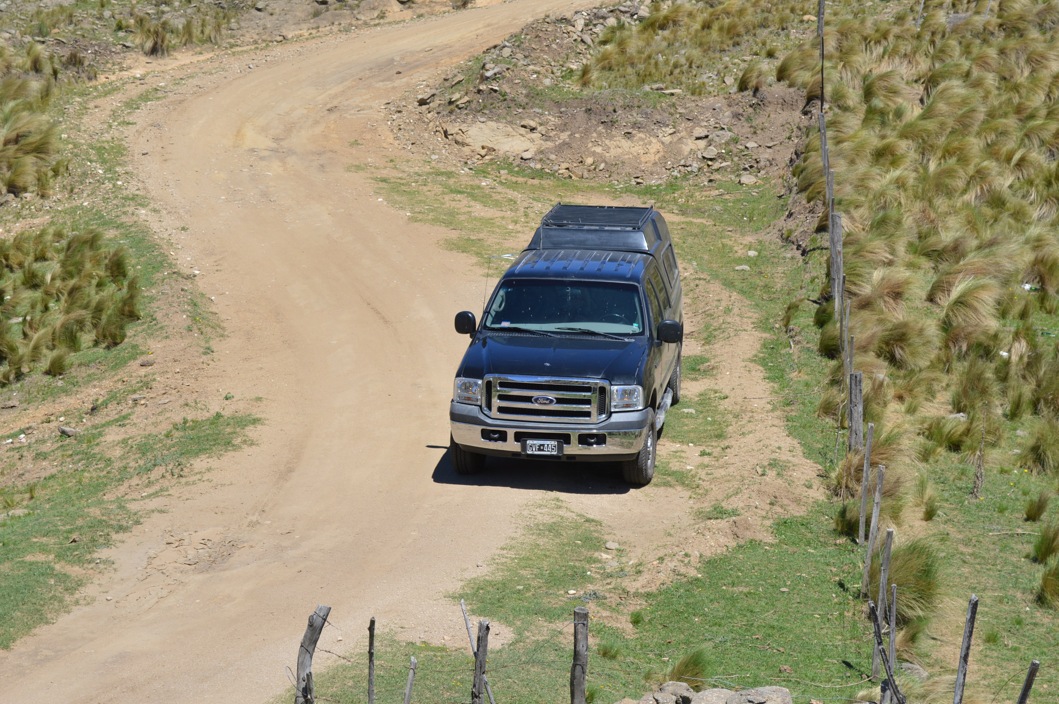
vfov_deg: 16.5
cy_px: 352
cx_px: 530
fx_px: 2425
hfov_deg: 24.6
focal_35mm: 82
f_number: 8
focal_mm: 55
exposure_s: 1/250
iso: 100
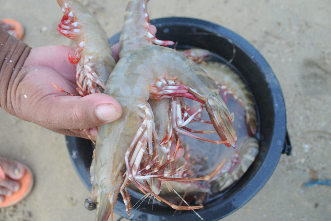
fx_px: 276
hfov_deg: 61.9
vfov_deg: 43.6
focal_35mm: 30
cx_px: 166
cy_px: 110
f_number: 6.3
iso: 400
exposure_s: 1/100
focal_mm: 20
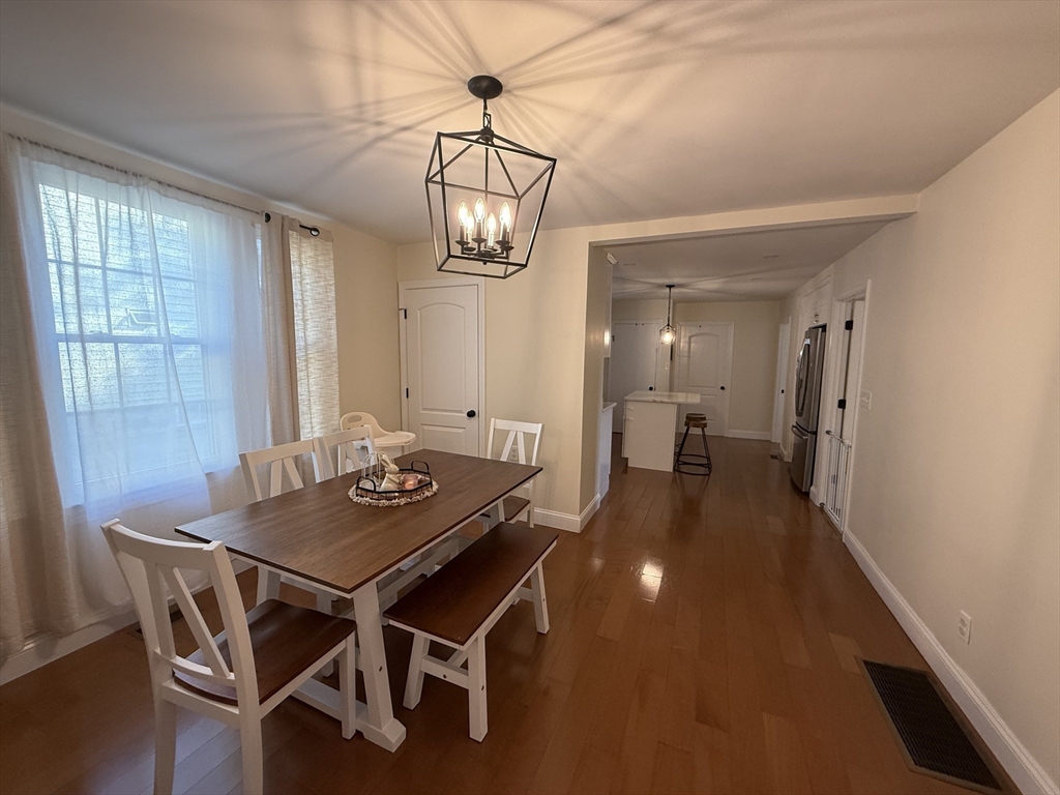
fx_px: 429
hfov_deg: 102.1
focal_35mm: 14
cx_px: 530
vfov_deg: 85.7
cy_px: 398
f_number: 2.2
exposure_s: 1/120
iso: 250
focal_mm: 2.22
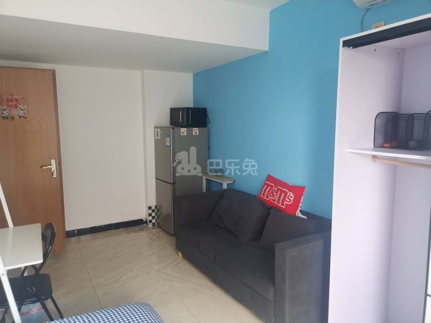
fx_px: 324
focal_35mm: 26
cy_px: 162
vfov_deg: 53.1
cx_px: 216
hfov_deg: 67.3
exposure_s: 1/50
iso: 200
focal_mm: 5.5
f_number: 1.8
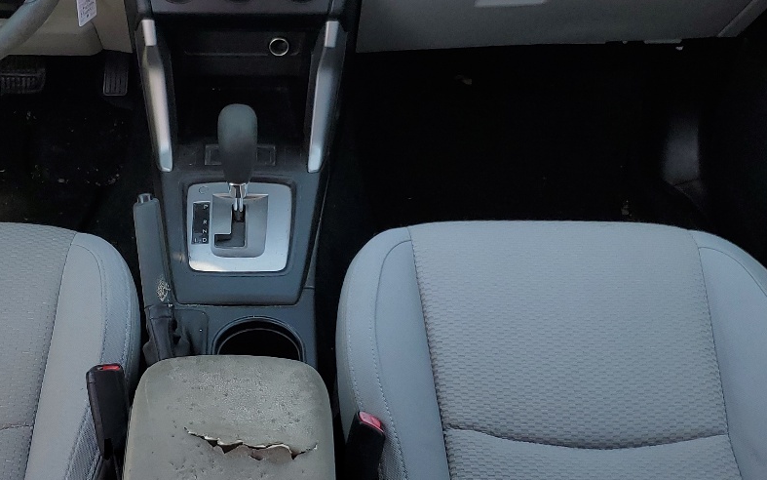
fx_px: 1171
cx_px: 246
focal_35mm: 56
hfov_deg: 35.9
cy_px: 242
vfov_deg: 23.1
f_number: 1.5
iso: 50
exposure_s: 1/667
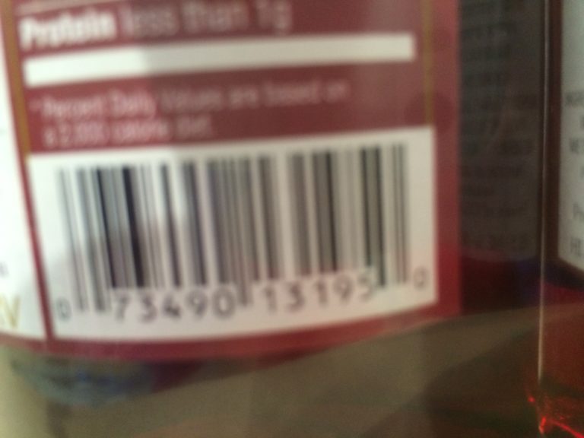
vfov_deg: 48.2
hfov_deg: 61.7
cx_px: 292
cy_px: 219
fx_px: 489
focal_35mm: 29
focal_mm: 4.15
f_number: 2.2
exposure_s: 1/30
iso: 250
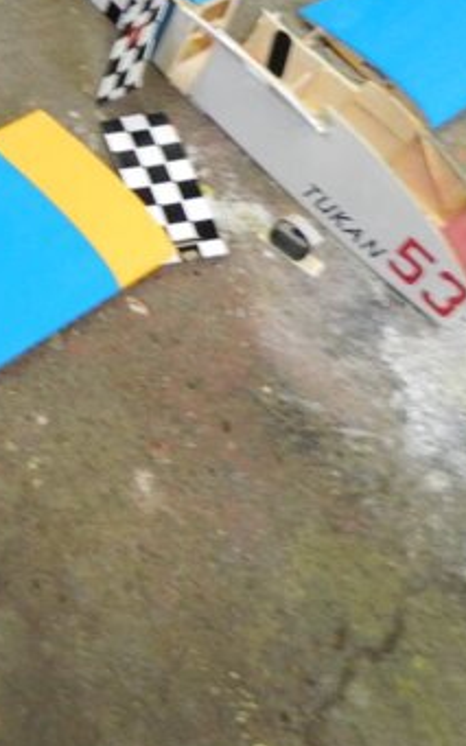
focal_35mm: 56
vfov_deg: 35.4
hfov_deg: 21.2
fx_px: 1138
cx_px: -118
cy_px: 175
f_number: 3.1
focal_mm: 4.5
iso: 360
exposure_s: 1/25
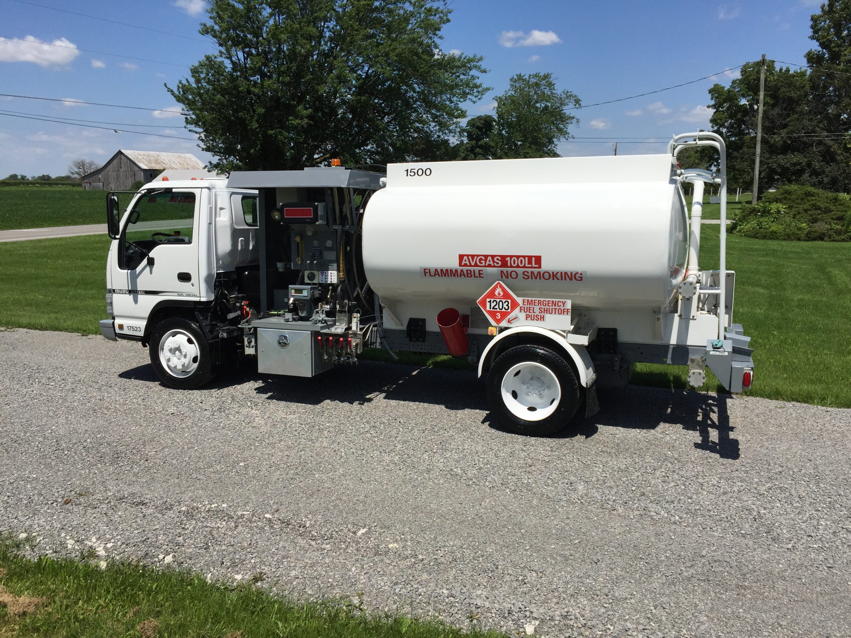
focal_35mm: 29
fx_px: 713
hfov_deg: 61.7
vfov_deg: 48.2
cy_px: 319
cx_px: 426
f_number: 2.2
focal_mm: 4.15
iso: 32
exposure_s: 1/3968
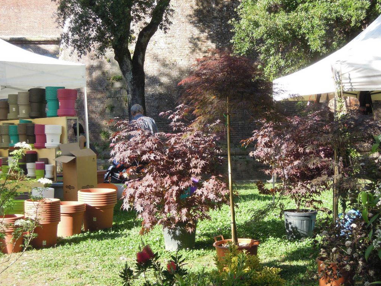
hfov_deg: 30.7
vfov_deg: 23.3
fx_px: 693
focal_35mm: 63
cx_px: 190
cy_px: 142
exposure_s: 1/200
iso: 160
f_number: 4.2
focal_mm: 11.1
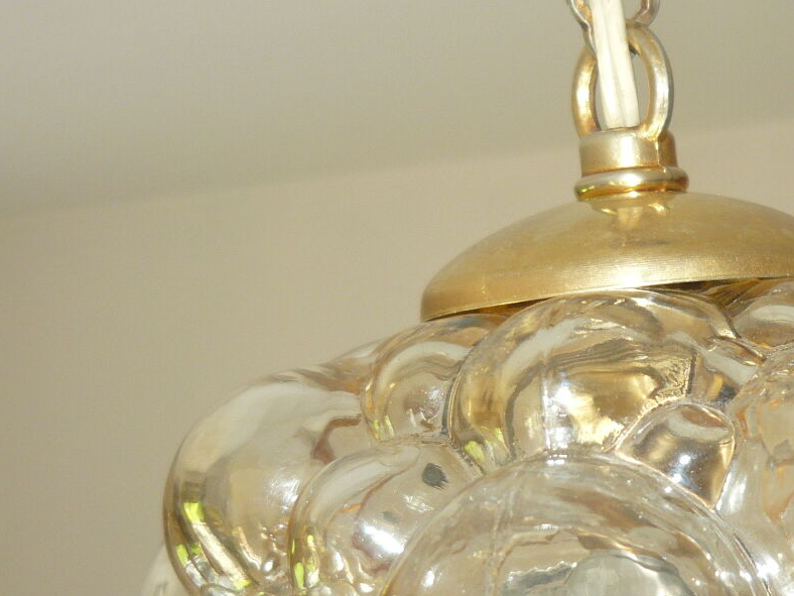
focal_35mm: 67
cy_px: 390
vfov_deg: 21.9
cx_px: 682
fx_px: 1537
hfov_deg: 28.1
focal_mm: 5.5
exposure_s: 1/80
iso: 100
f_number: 2.8
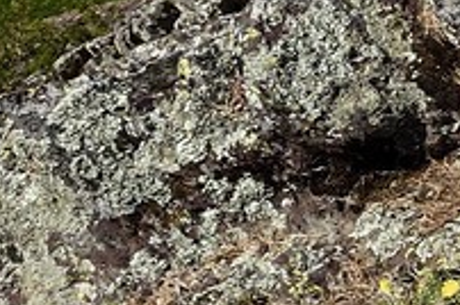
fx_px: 2424
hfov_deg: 8.7
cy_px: -662
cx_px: 1430
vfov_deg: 6.5
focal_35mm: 190
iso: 200
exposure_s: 1/320
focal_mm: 24
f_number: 11
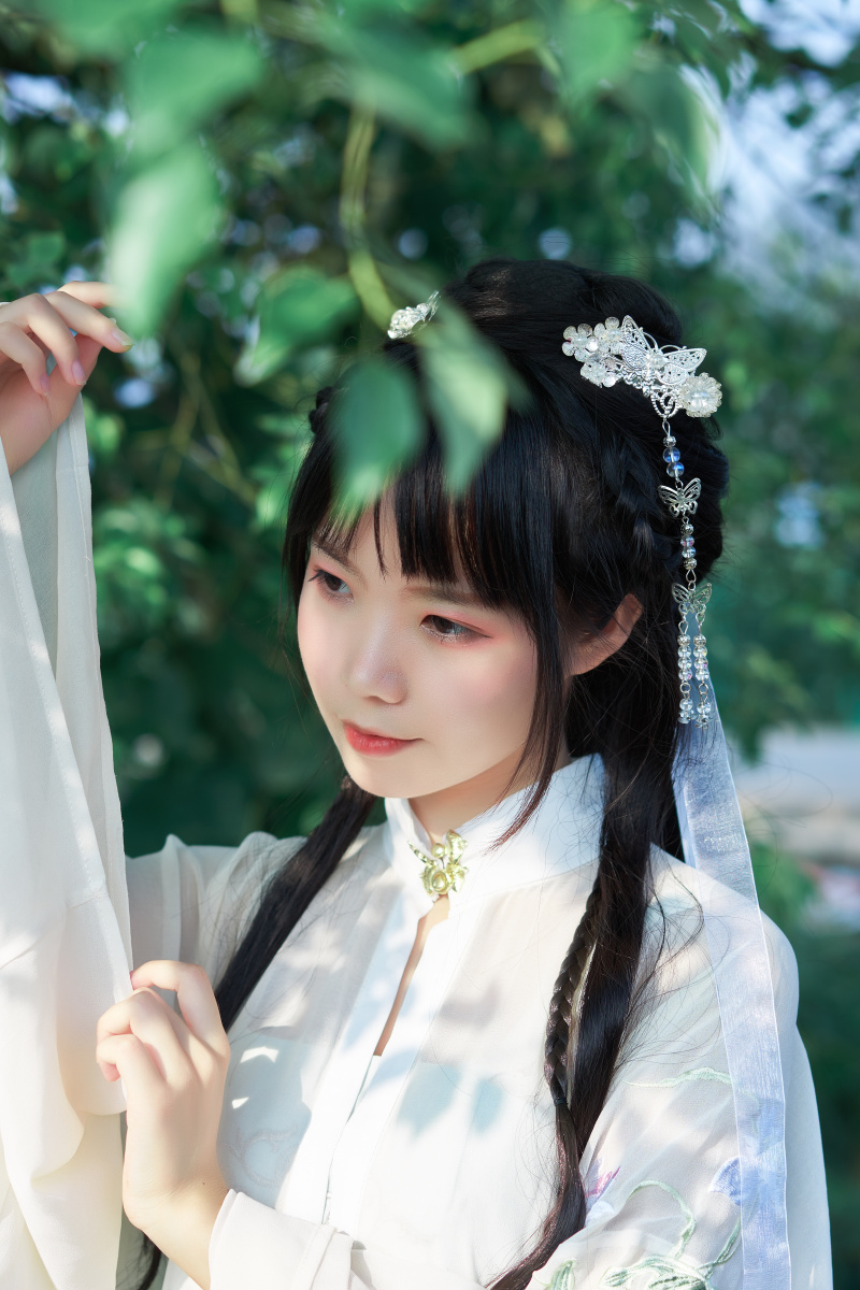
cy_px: 645
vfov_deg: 24.8
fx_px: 2938
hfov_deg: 16.7
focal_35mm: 82
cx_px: 430
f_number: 2.8
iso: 50
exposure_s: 1/500
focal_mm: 55
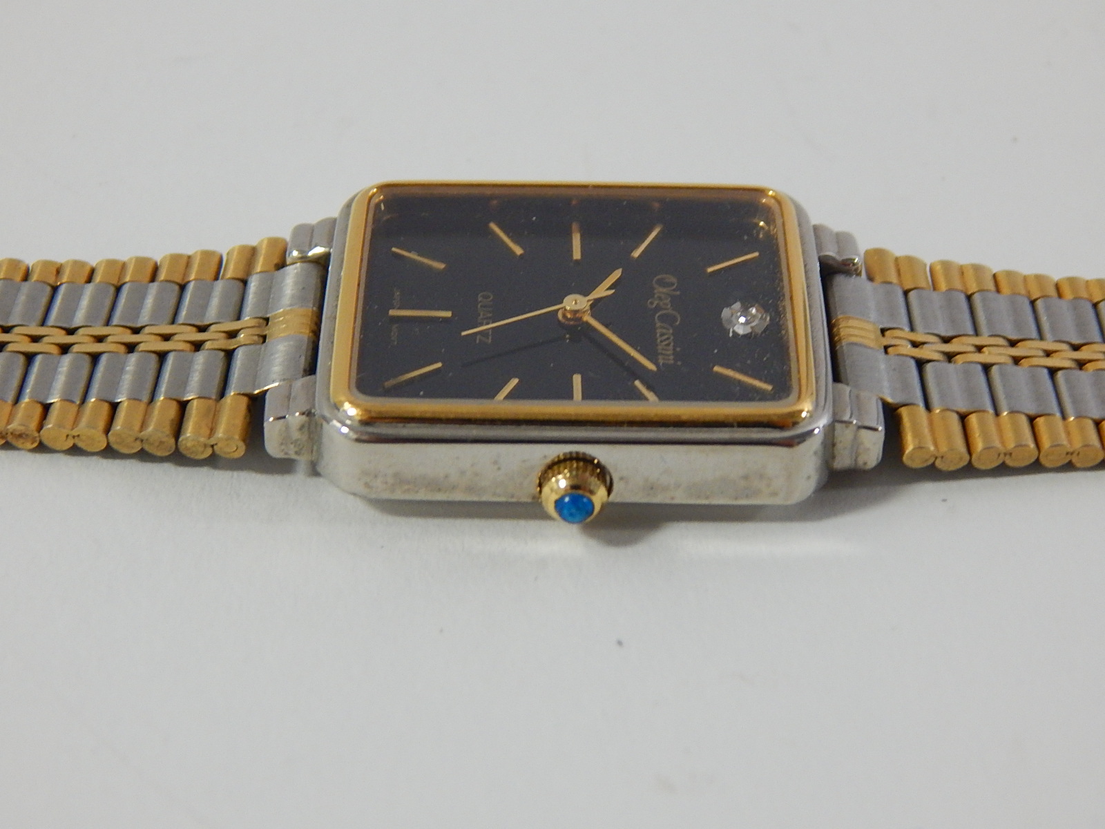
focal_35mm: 75
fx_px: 2394
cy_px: 414
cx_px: 552
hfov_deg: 26.0
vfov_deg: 19.6
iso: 400
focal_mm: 13.5
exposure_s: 1/30
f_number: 4.2
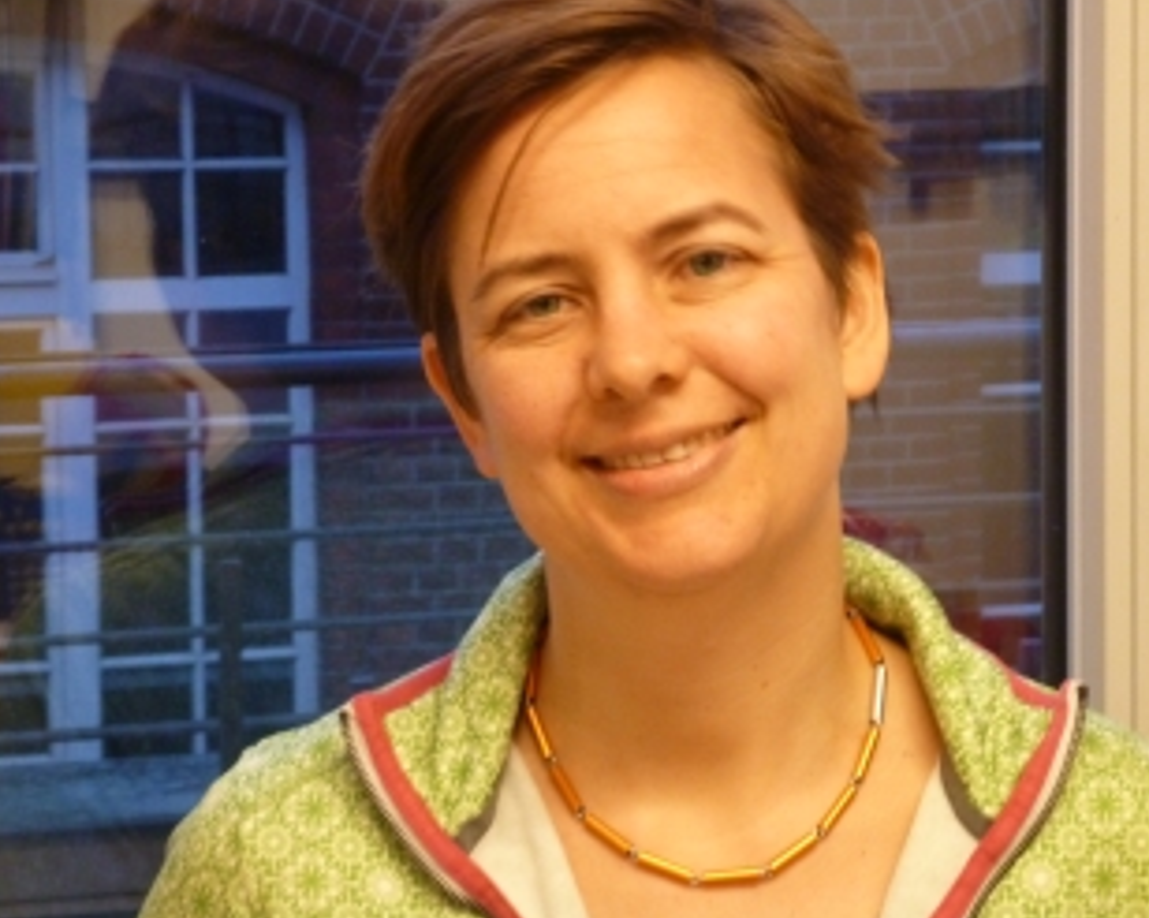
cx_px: 668
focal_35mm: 118
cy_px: 366
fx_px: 4010
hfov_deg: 16.3
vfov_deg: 13.0
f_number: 5.7
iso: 400
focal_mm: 16.6
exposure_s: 1/4
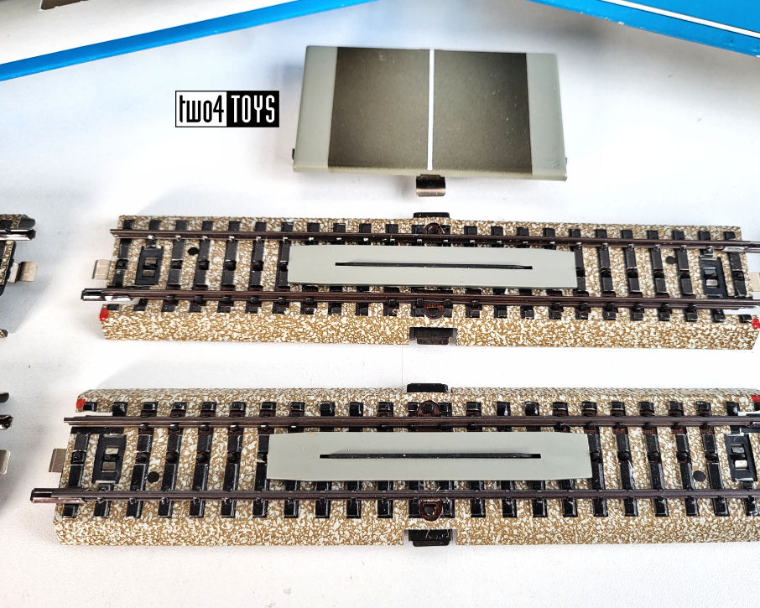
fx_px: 630
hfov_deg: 62.1
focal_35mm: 28
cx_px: 407
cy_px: 305
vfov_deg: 51.5
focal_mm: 5.4
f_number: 1.8
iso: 64
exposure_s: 1/100
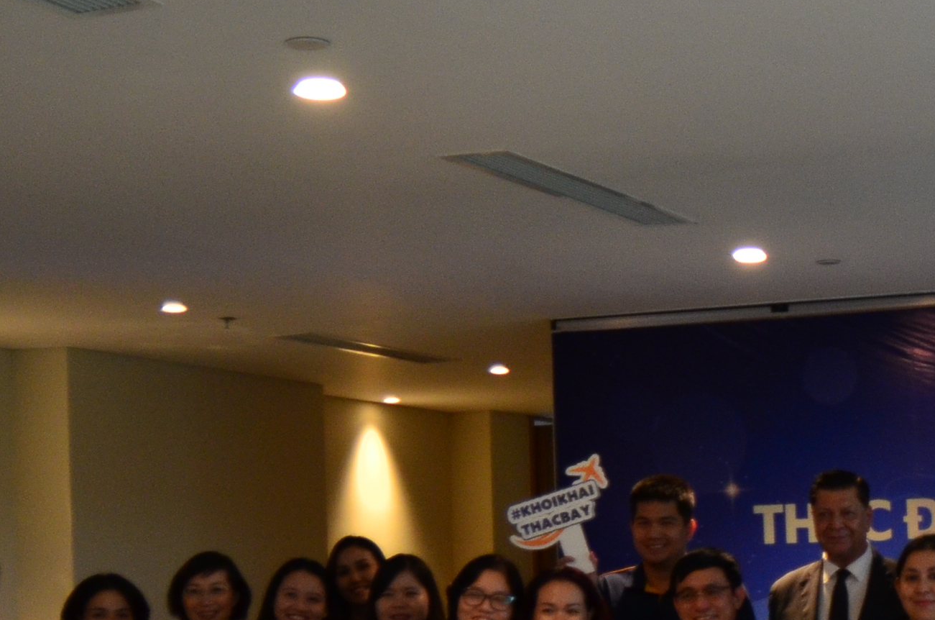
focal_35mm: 72
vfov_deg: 18.3
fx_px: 1877
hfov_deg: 25.9
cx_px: 1028
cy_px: 599
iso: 800
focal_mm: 17
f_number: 2.8
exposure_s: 1/160
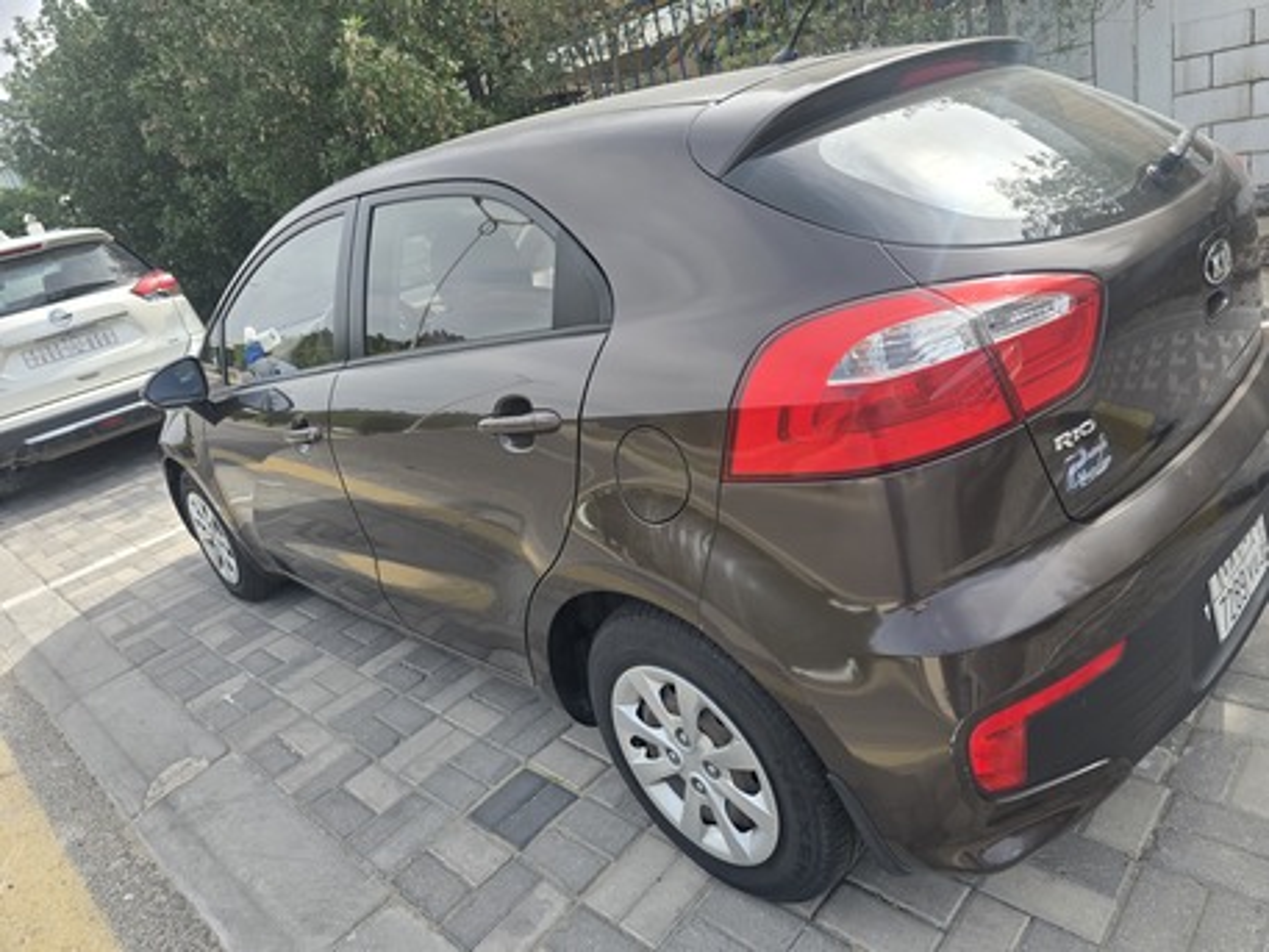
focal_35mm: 23
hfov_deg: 73.9
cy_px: 476
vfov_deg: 58.9
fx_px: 843
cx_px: 634
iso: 12
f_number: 1.7
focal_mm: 6.3
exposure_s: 1/310
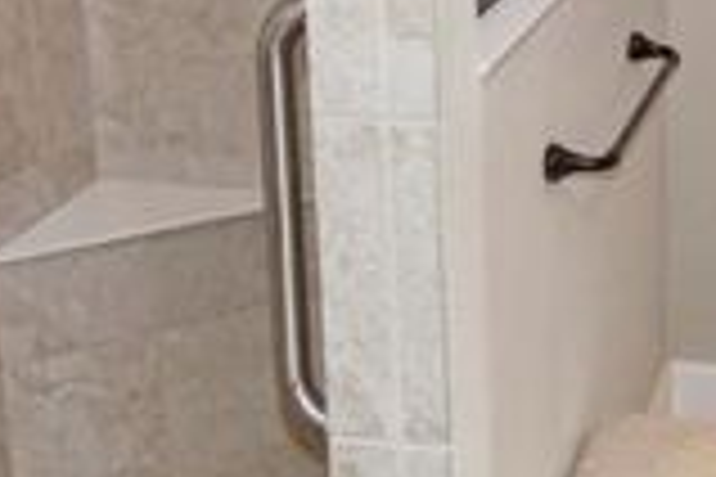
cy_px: 65
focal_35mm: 80
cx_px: 507
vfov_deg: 16.9
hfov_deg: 25.2
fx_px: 1591
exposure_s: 1/60
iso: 800
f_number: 10
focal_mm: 12
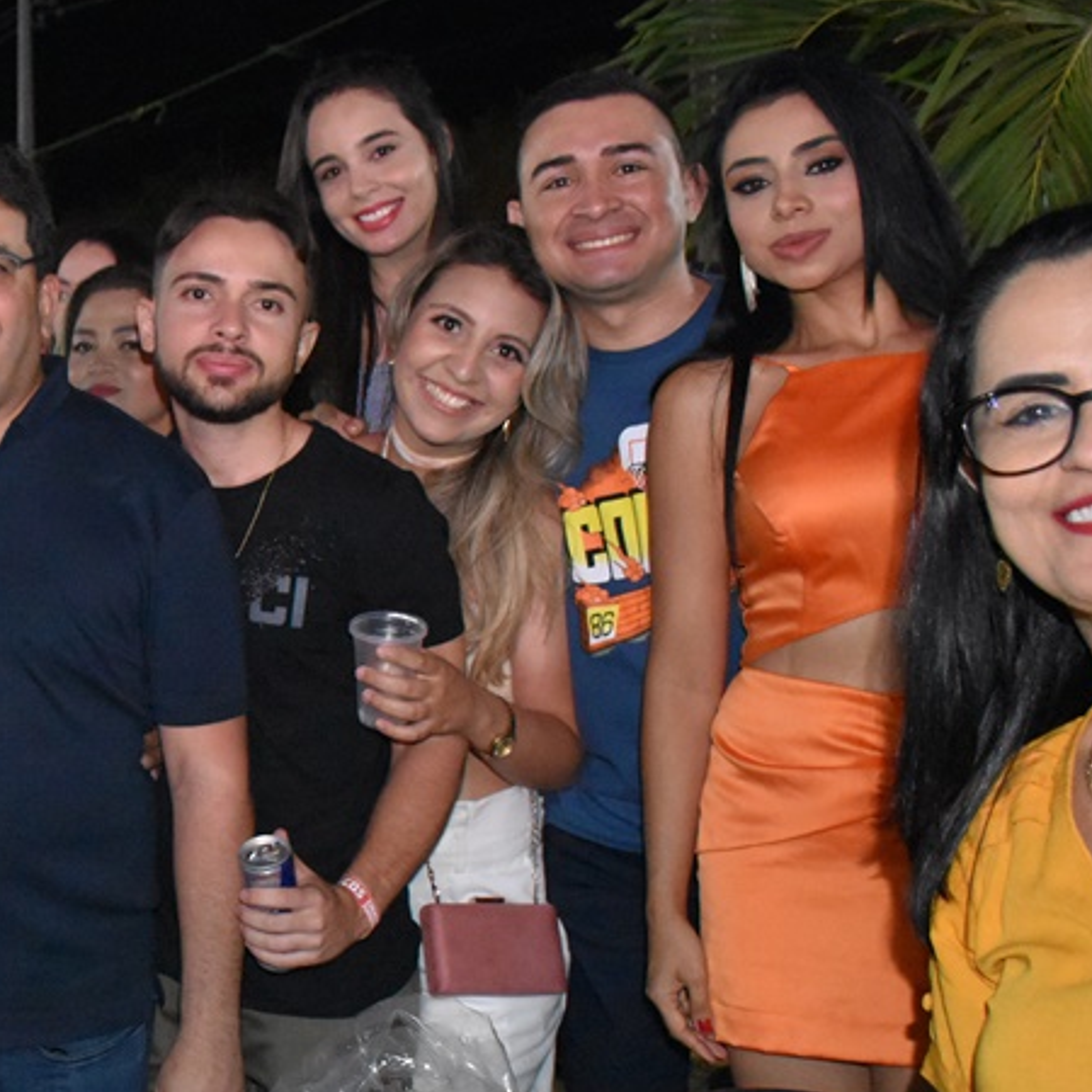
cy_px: 700
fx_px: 1820
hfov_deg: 30.3
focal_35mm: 51
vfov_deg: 33.2
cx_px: -80
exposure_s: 1/60
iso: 6400
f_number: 3.5
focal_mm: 18
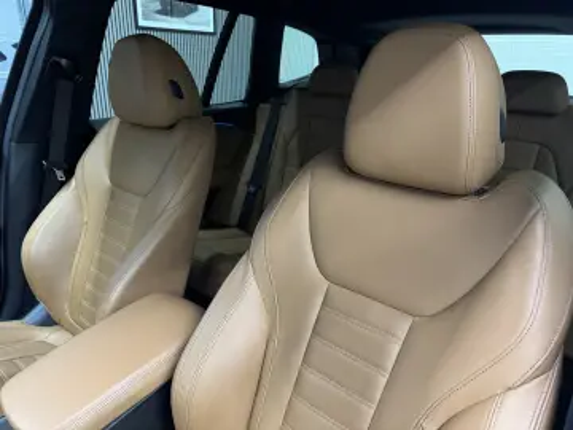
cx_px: 286
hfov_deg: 71.6
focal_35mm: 24
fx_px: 397
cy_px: 215
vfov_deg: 56.8
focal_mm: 6.76
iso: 800
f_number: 1.78
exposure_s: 1/33
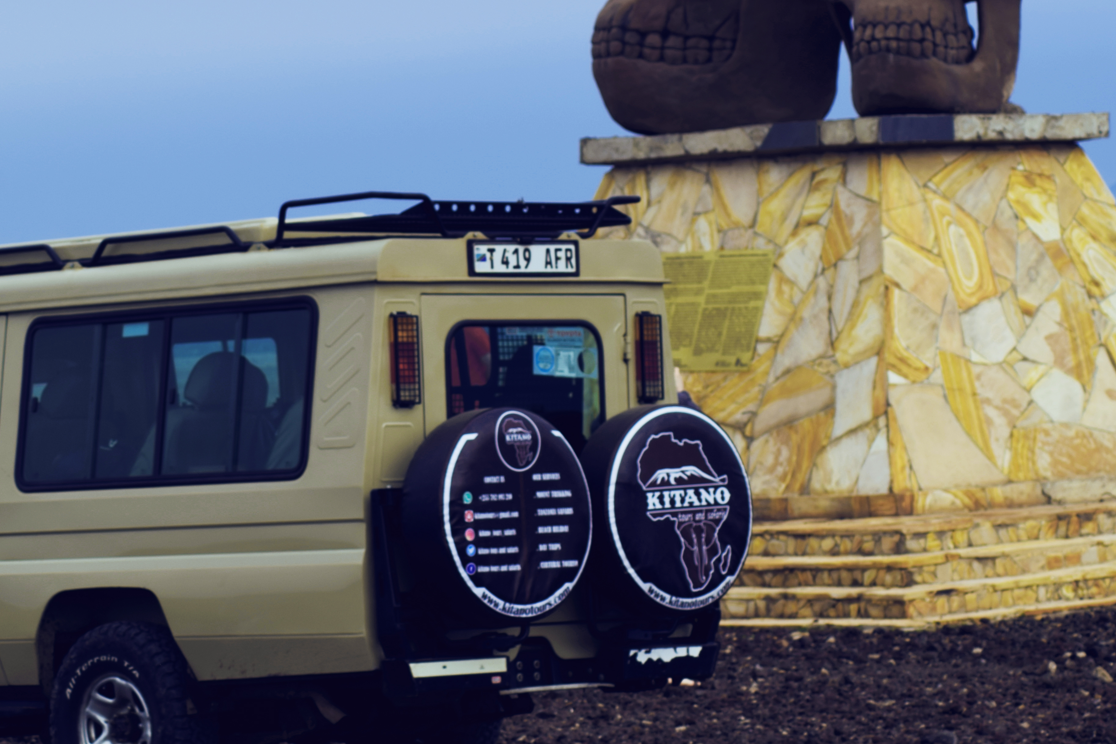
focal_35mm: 172
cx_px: 554
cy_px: 300
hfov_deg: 11.9
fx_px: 5332
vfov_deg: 8.0
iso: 100
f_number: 5
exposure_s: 1/125
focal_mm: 70
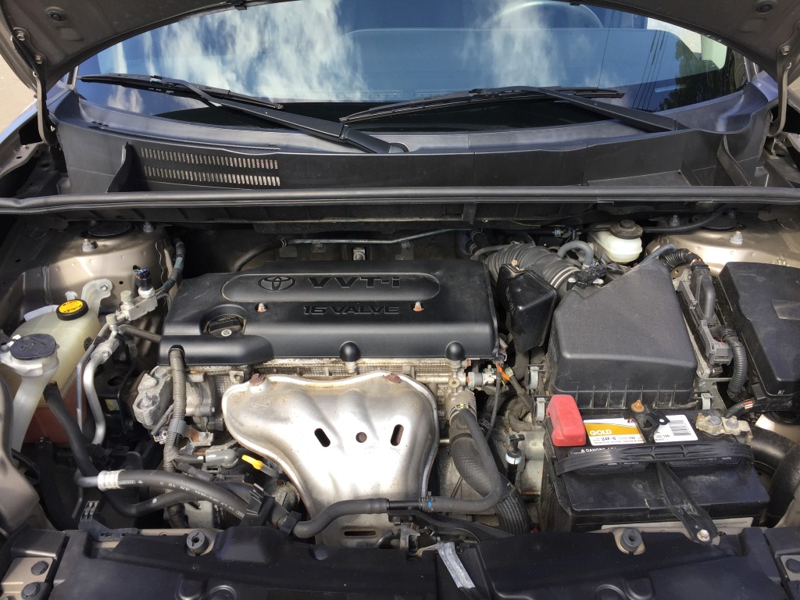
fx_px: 670
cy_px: 300
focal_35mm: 29
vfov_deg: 48.2
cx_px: 400
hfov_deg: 61.7
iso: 32
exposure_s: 1/262
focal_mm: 4.15
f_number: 2.2
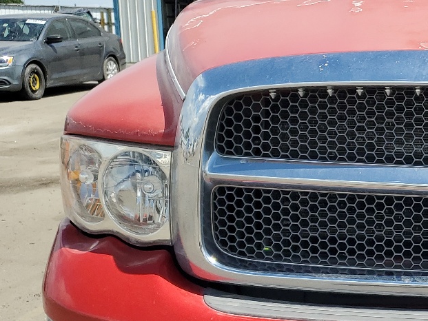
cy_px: 204
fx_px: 829
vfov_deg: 21.9
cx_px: 484
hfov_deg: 26.4
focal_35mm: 67
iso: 50
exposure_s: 1/3333
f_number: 1.5
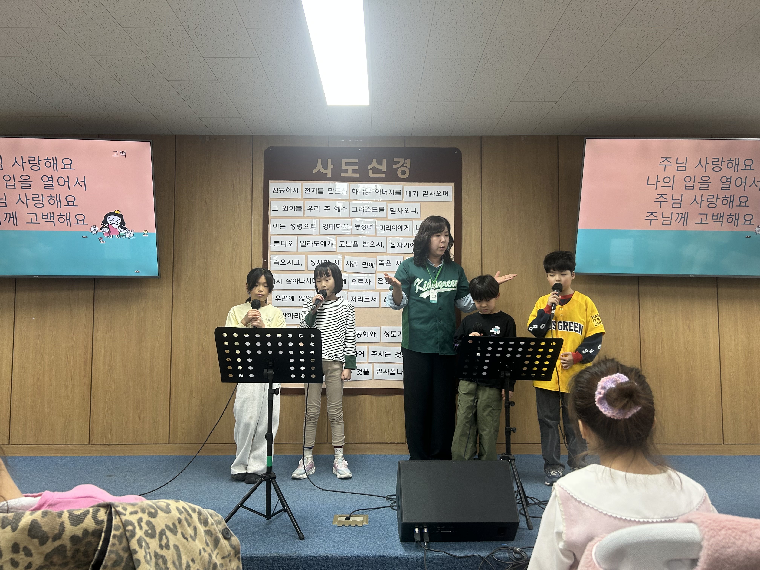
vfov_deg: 53.1
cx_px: 380
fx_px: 571
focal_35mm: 26
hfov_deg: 67.3
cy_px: 285
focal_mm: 5.7
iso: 80
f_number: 1.5
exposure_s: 1/60
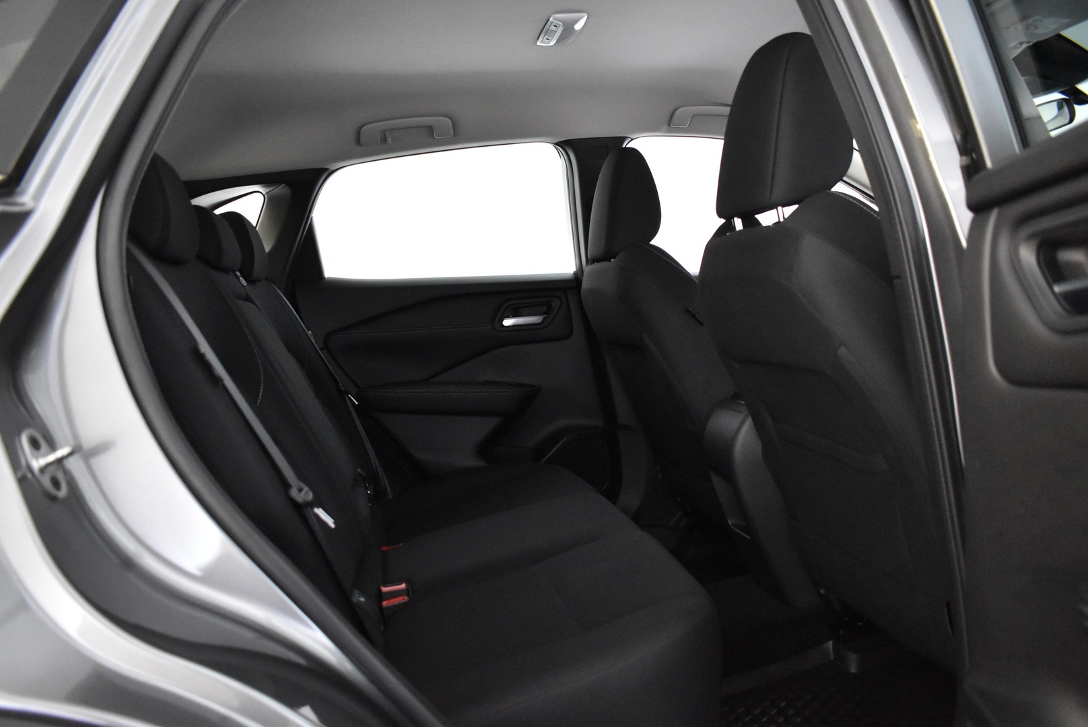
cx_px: 544
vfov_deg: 48.0
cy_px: 364
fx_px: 817
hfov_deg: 67.3
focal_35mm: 27
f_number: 3.5
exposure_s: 1/30
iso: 4500
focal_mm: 18
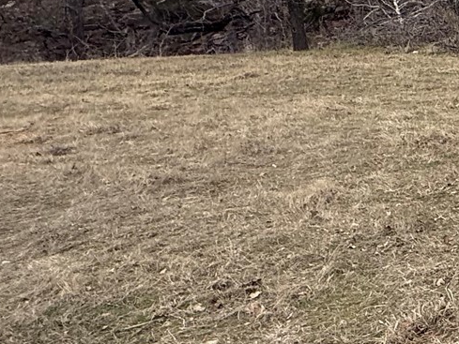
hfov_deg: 22.6
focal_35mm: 55
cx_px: 801
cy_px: 91
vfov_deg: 26.3
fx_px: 729
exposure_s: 1/1087
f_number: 2.2
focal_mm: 2.22
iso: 50
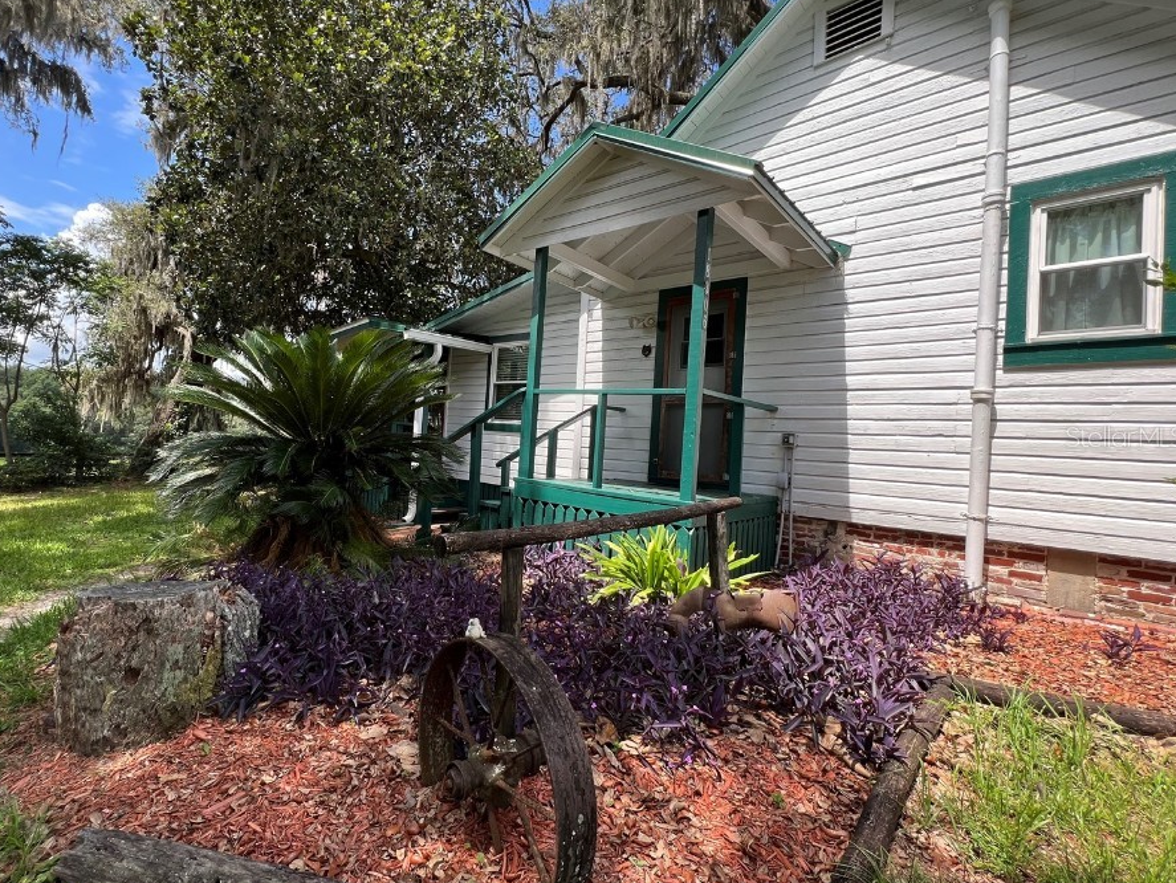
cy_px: 436
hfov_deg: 97.6
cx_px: 512
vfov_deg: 81.8
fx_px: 510
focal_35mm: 15
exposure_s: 1/508
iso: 32
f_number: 1.8
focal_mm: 1.57
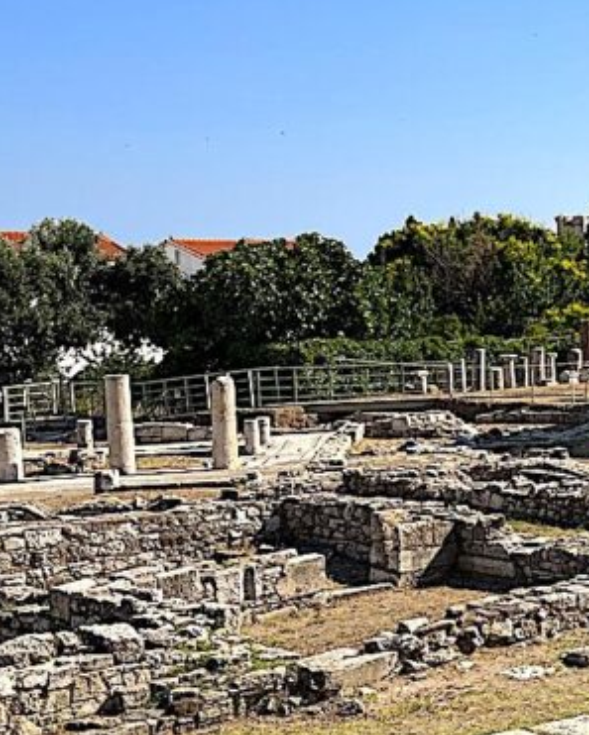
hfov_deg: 19.3
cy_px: 343
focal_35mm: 70
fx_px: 1525
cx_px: 871
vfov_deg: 27.1
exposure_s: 1/5319
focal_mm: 5.1
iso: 50
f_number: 1.6
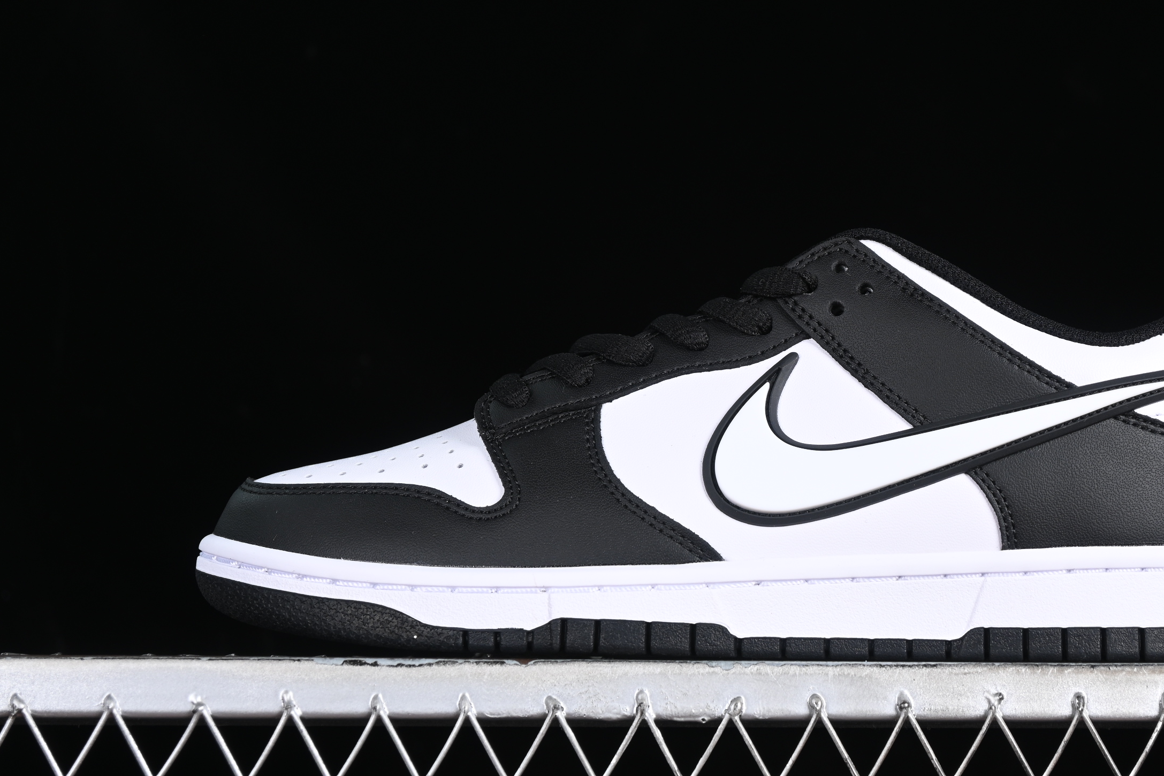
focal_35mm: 96
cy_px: 364
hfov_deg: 21.2
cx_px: 734
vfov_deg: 14.3
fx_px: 3104
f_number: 6.3
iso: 160
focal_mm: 50
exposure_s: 1/60
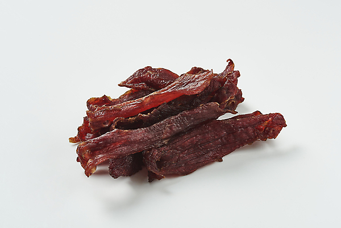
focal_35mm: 105
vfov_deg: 13.0
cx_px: 170
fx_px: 995
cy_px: 114
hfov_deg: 19.5
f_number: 20
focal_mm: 105
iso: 100
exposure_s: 1/125
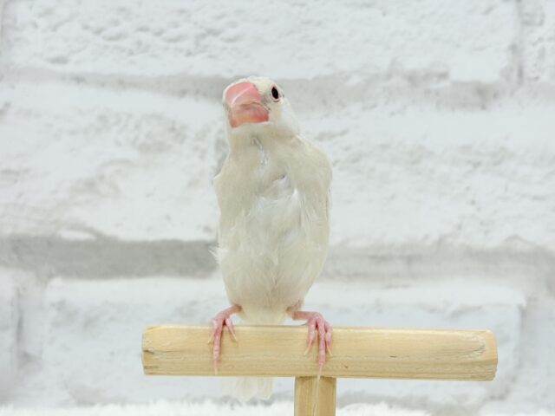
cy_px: 208
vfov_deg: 28.0
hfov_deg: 36.8
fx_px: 834
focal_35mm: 52
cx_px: 278
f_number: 1.6
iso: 25
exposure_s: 1/50
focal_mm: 5.96
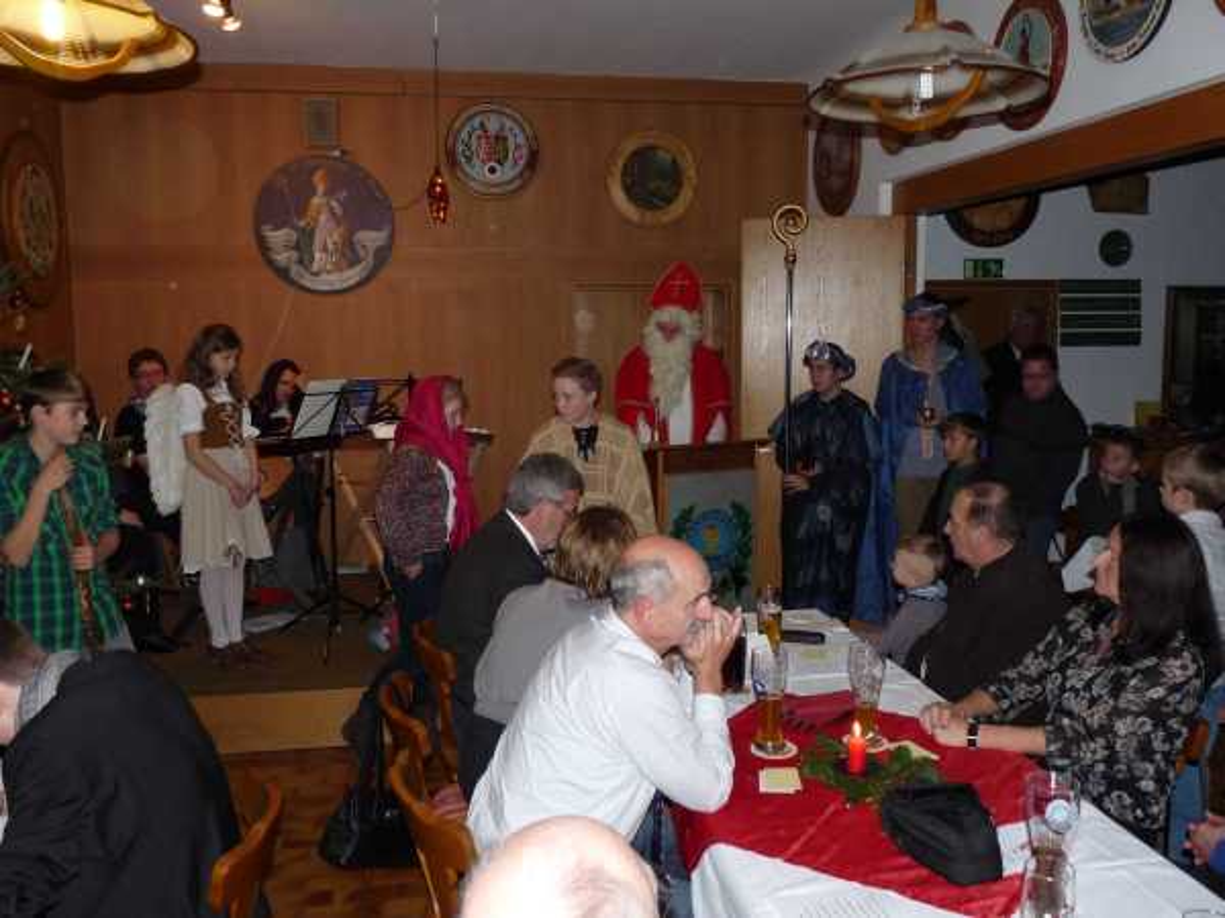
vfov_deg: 48.2
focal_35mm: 29
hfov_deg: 61.7
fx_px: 1026
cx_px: 612
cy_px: 459
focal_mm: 5.2
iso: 160
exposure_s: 1/30
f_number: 2.8
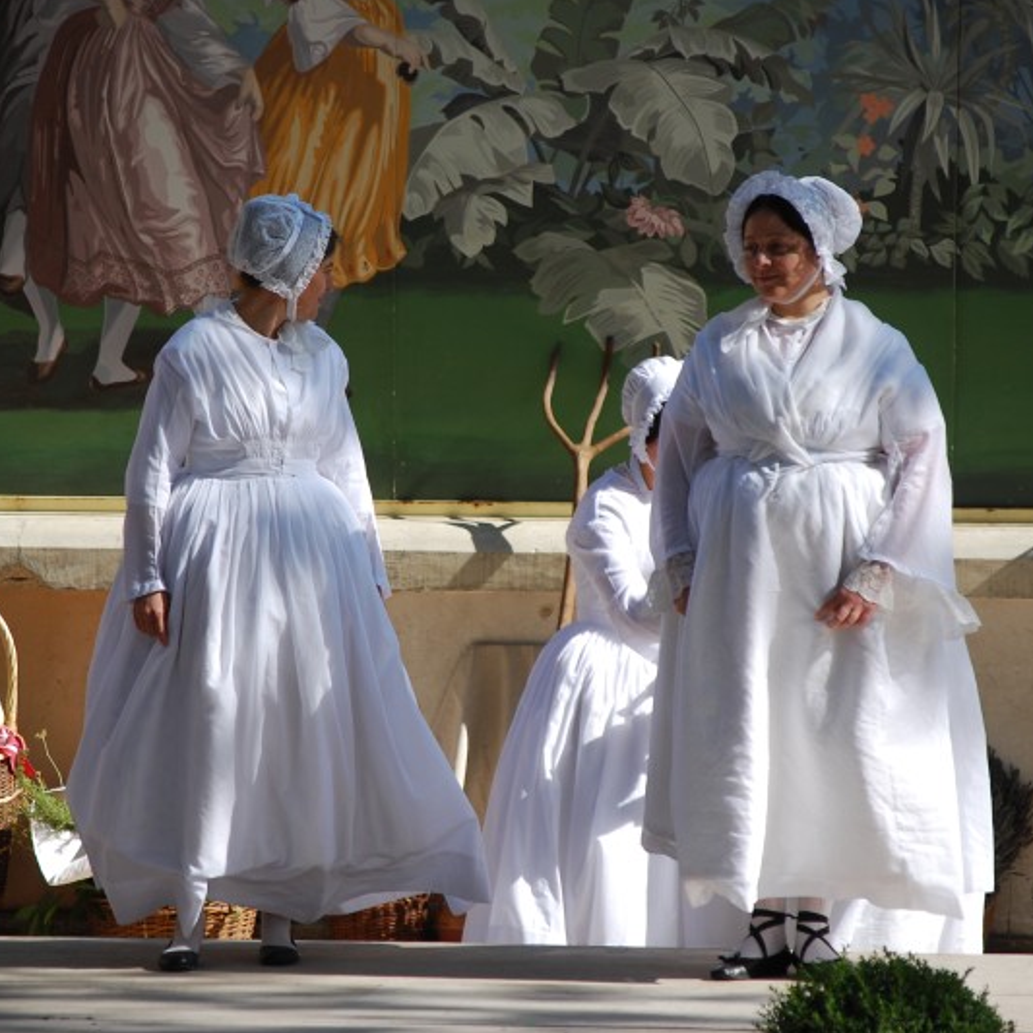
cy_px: 515
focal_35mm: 259
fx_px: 8732
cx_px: 442
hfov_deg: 6.8
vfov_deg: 6.8
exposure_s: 1/800
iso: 200
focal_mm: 135
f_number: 5
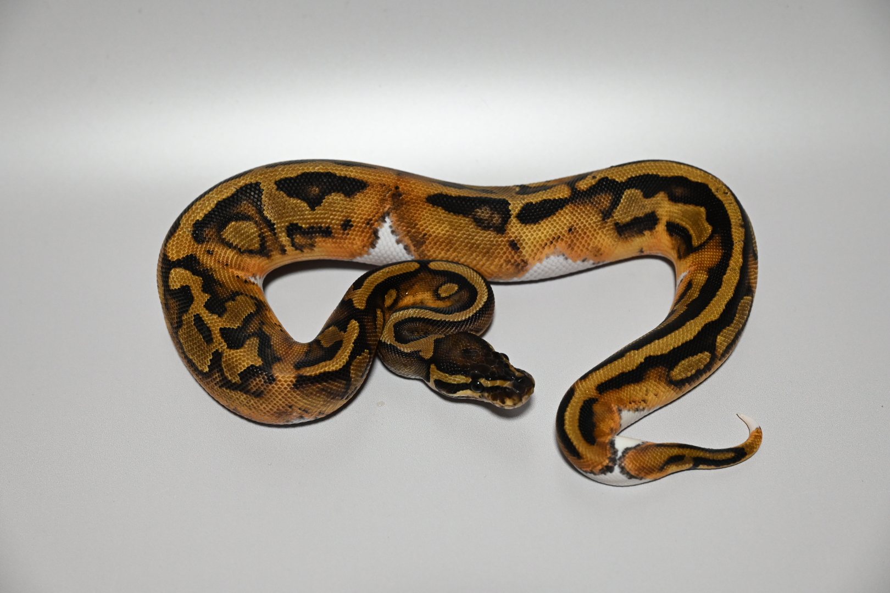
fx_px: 1681
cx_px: 445
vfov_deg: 20.0
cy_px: 296
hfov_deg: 29.7
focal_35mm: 68
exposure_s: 1/100
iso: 5000
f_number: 7.1
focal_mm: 68
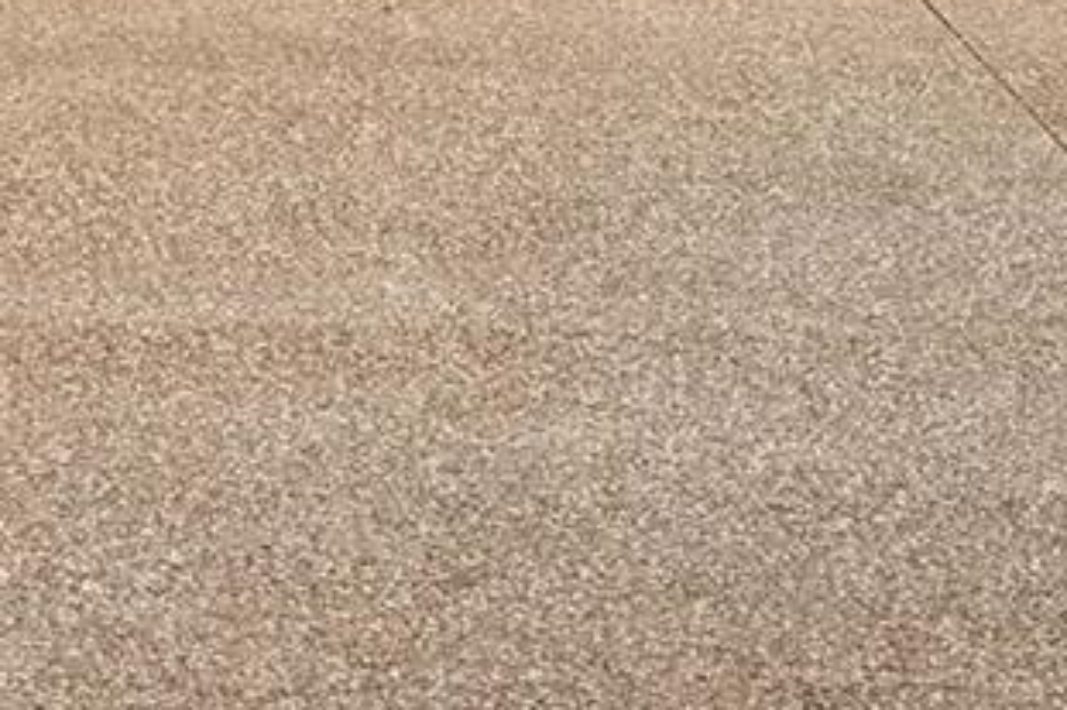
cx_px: 106
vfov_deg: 7.0
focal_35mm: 185
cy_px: -1015
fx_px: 5480
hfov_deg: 11.1
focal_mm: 18
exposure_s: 1/500
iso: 400
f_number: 8
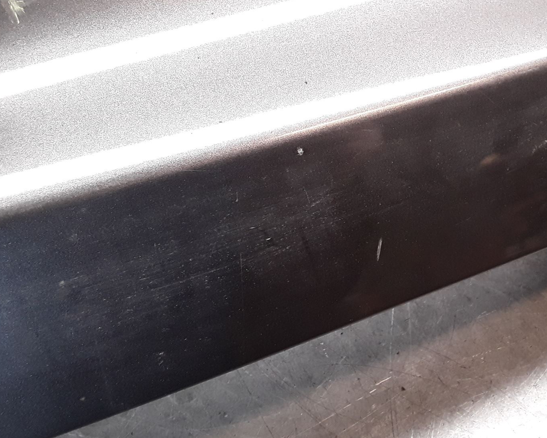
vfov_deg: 36.4
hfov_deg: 43.8
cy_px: 191
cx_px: 386
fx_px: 664
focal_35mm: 41
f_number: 1.9
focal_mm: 2.91
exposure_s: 1/50
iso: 100
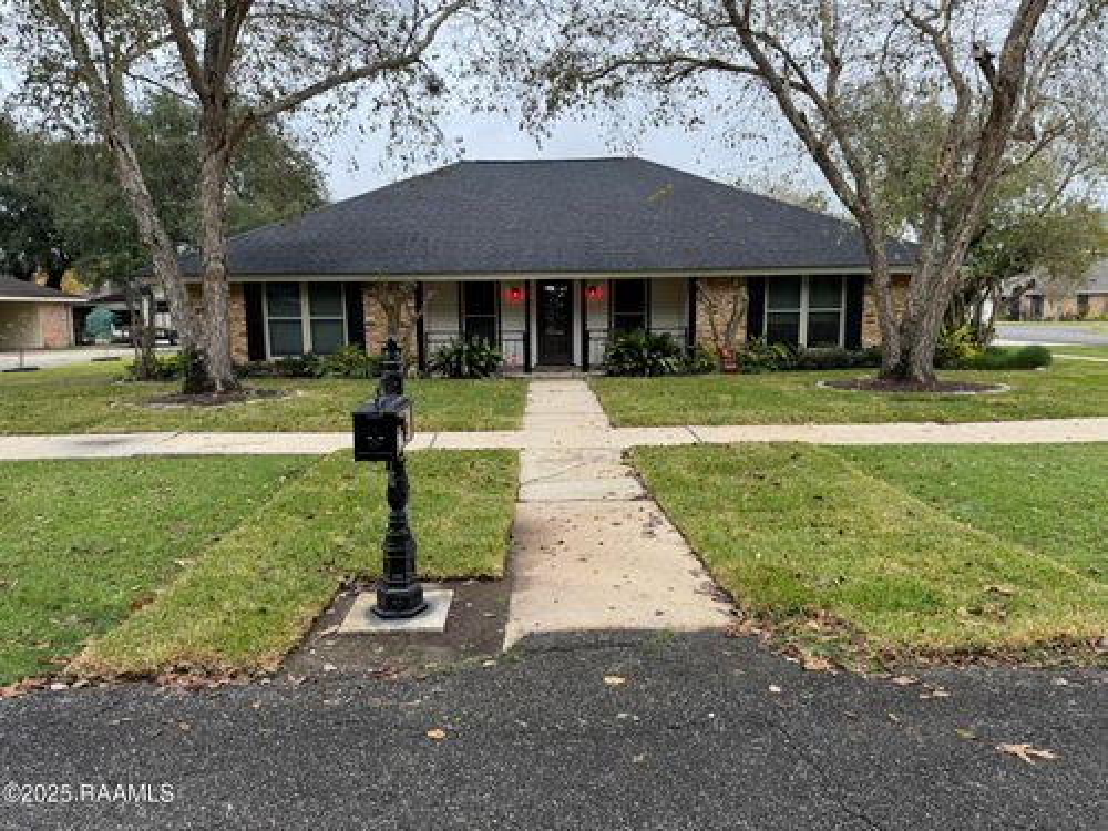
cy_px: 416
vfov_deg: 56.8
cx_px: 554
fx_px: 768
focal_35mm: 24
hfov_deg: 71.6
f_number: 1.78
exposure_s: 1/135
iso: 50
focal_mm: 6.76
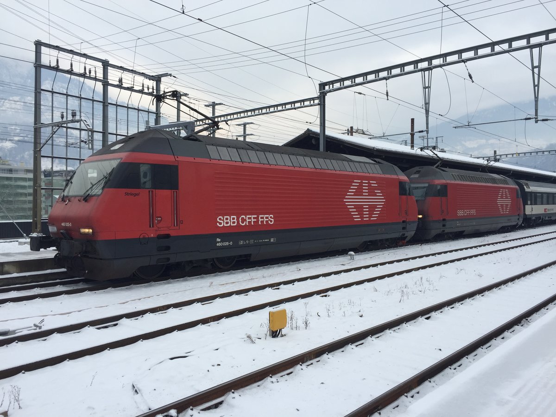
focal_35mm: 29
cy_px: 208
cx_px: 278
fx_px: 466
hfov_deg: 61.7
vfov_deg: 48.2
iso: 32
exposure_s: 1/388
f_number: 2.2
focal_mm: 4.15
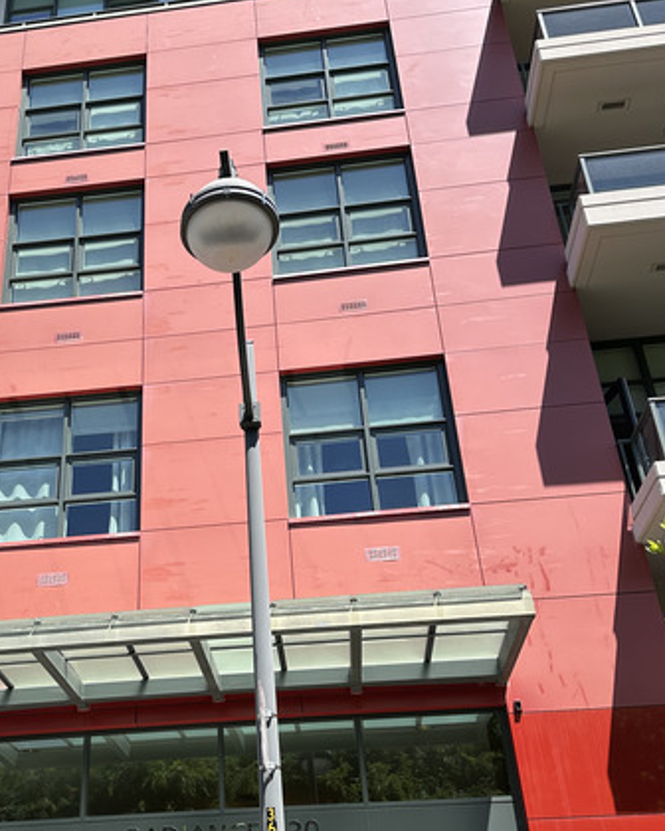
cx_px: 207
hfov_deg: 37.7
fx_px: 959
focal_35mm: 39
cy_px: 510
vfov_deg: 46.5
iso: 80
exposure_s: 1/2469
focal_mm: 6.86
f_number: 1.78
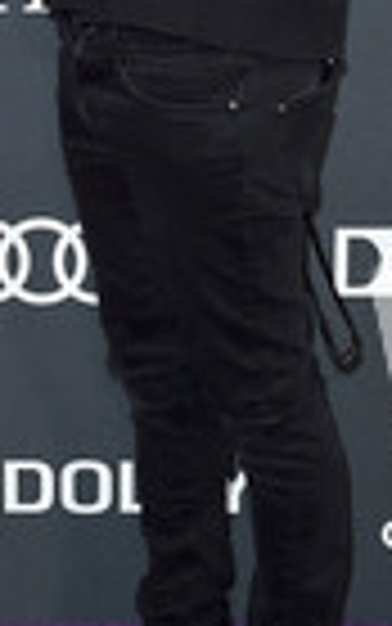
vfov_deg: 16.8
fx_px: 2100
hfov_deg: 10.7
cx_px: 196
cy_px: 77
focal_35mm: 123
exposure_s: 1/250
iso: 250
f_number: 5
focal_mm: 42
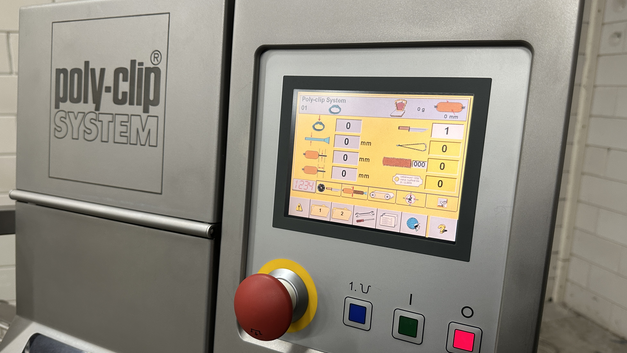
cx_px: 316
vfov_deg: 42.8
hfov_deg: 69.9
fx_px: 449
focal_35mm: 27
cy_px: 196
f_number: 1.78
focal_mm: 6.86
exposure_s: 1/50
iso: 250
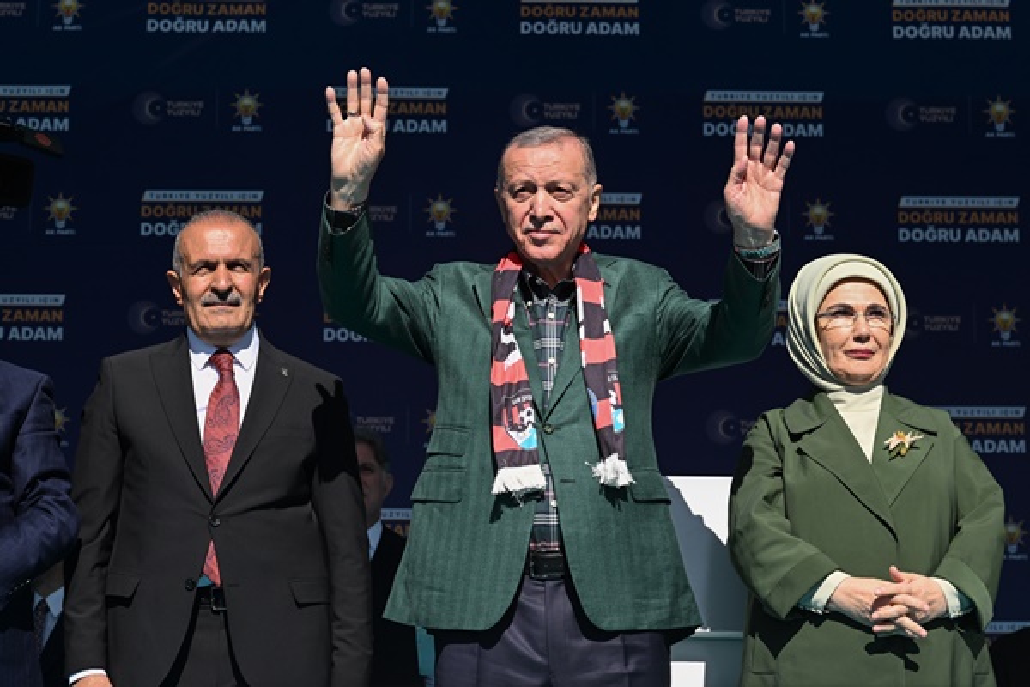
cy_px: 344
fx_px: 2003
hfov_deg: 28.8
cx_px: 515
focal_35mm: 70
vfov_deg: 19.5
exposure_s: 1/640
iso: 100
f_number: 5.6
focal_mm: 70
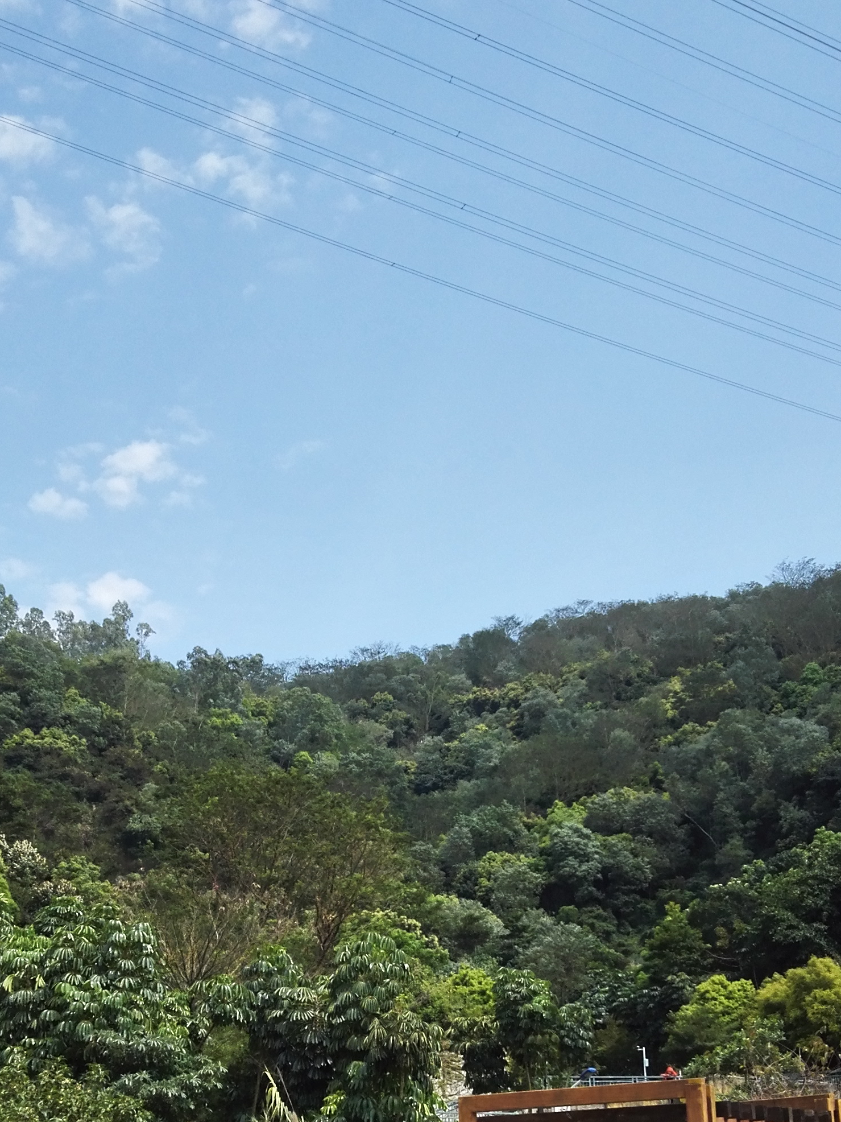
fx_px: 1555
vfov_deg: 38.4
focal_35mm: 48
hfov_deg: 30.2
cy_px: 869
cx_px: 334
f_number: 2
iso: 100
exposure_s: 1/2096
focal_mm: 3.8
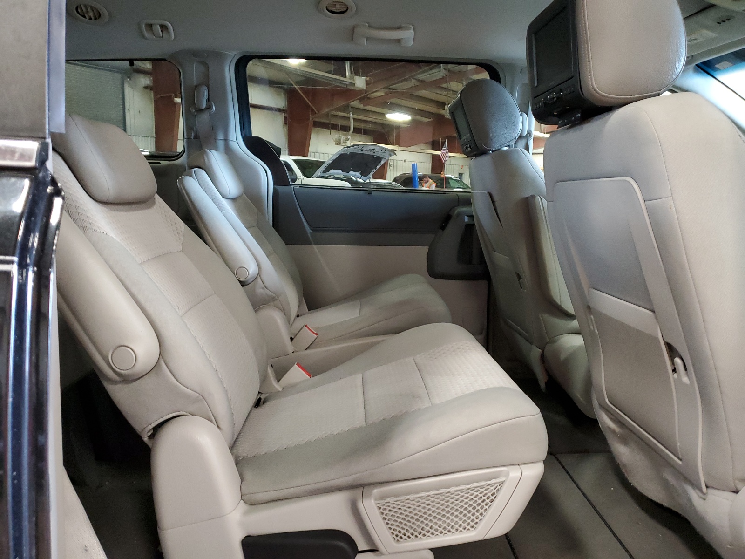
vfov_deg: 53.1
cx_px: 372
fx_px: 560
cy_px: 280
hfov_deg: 67.3
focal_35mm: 26
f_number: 1.5
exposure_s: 1/20
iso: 310
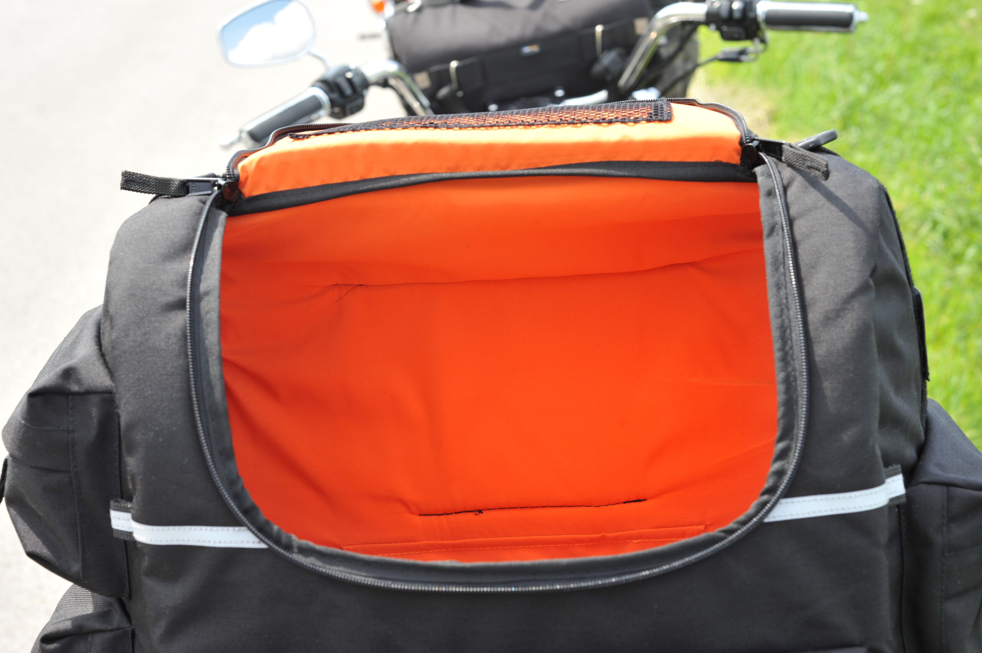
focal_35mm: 50
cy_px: 326
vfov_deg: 27.0
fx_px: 1363
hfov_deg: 39.6
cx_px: 491
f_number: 7.1
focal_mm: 50
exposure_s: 1/160
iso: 200
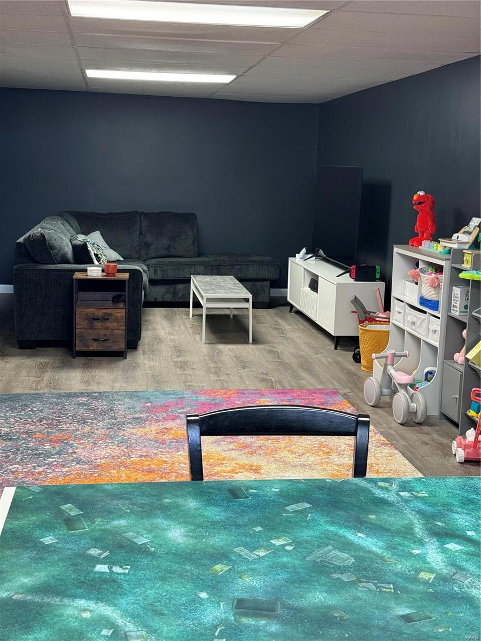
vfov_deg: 39.7
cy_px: 320
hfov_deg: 30.3
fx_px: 889
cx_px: 240
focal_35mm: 48
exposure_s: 1/60
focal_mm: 6.86
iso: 200
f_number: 1.78
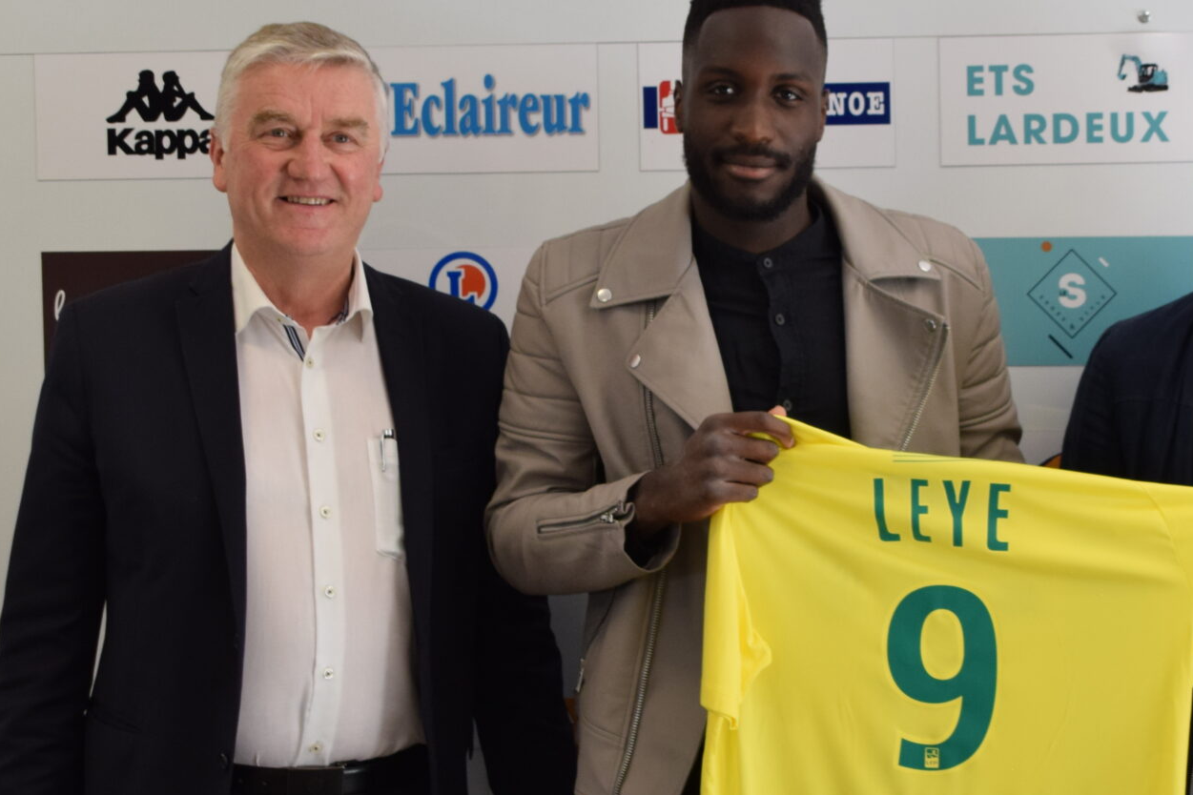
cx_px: 958
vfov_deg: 15.4
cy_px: 371
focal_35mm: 89
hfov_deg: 22.5
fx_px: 2950
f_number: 5
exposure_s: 1/100
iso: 400
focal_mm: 29
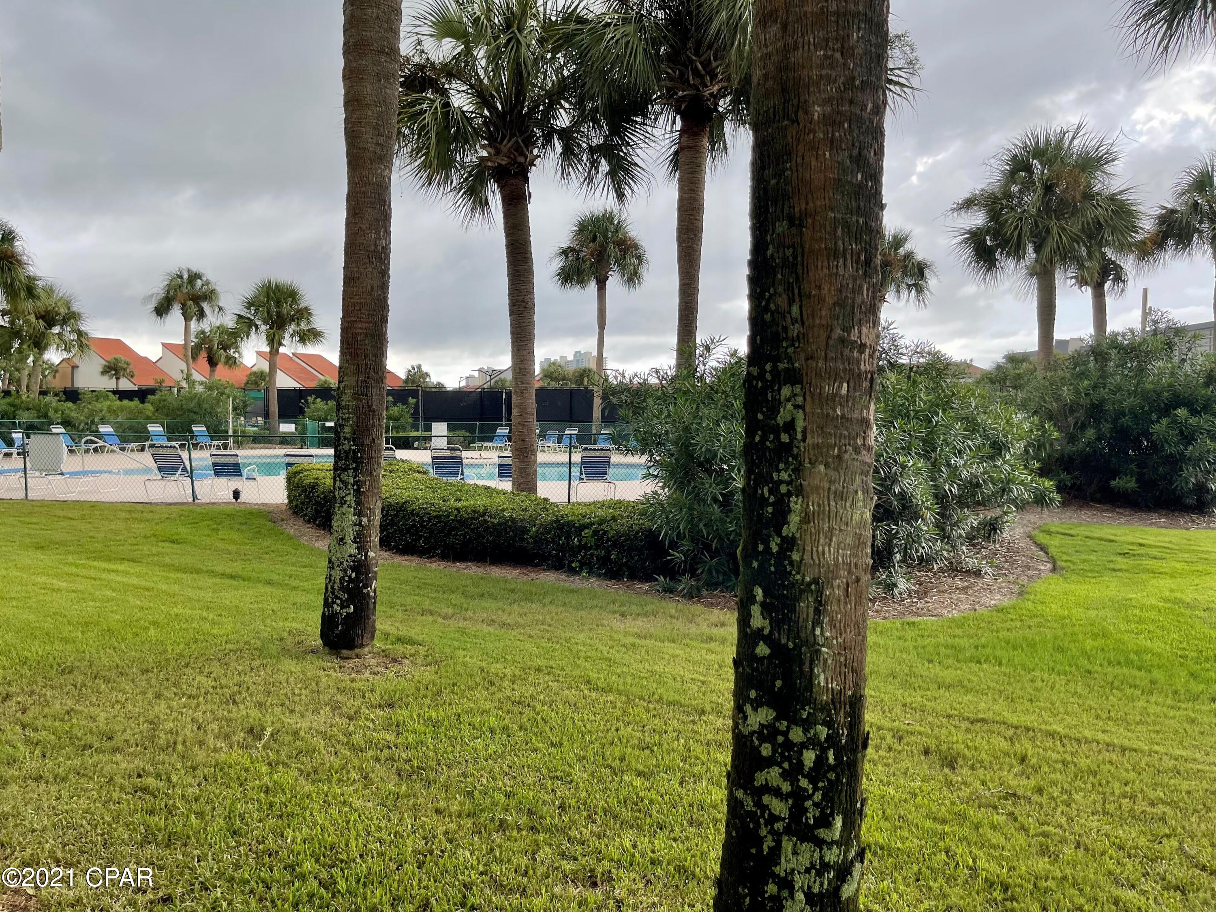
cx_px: 608
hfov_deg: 67.3
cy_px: 456
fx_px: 913
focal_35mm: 26
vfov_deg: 53.1
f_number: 1.6
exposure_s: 1/509
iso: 32
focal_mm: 5.1
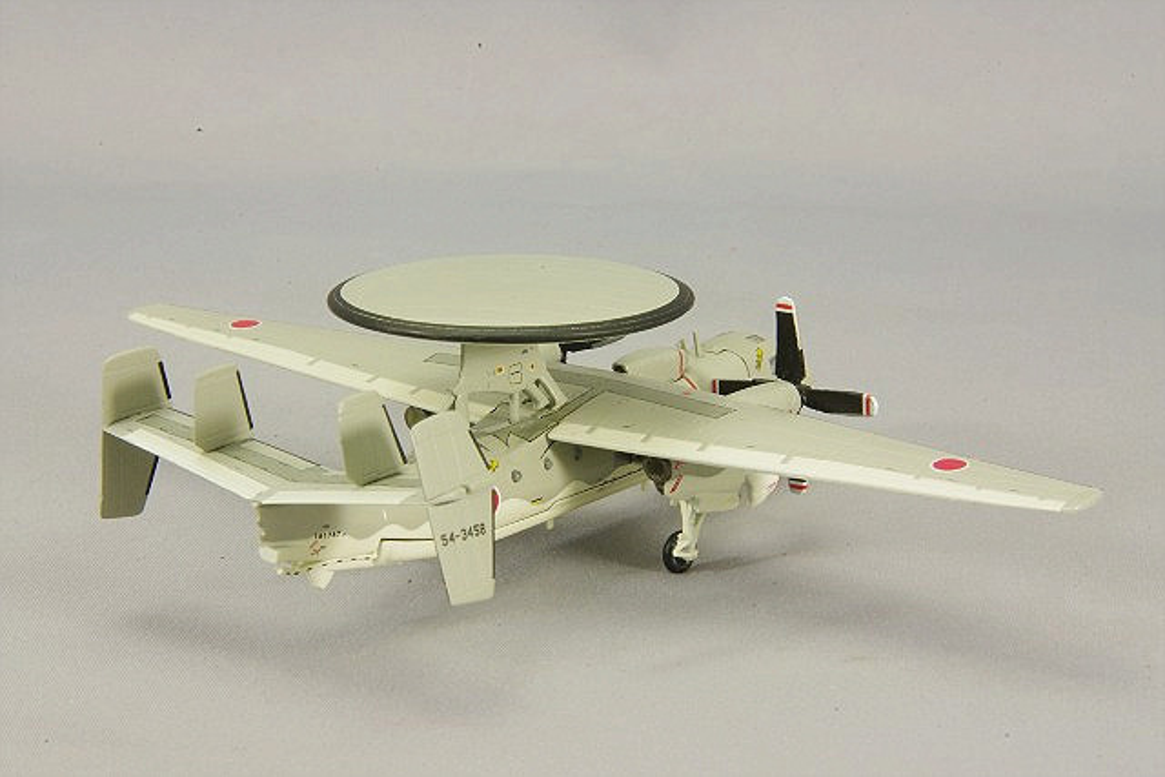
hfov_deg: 18.3
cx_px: 582
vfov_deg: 12.2
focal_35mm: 112
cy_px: 388
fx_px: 3625
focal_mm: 75
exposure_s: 1/1.25
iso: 400
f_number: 32
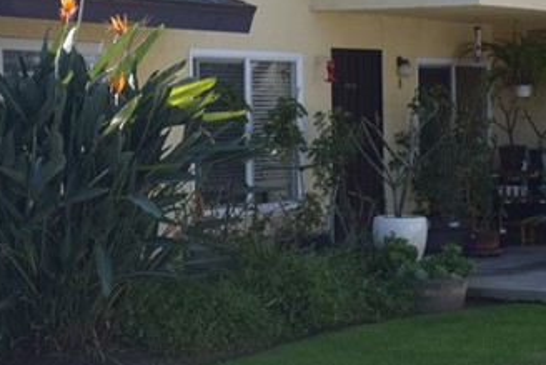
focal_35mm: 108
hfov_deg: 19.0
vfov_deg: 12.7
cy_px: 226
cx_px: 335
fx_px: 1632
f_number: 10
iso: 400
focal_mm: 23
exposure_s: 1/320
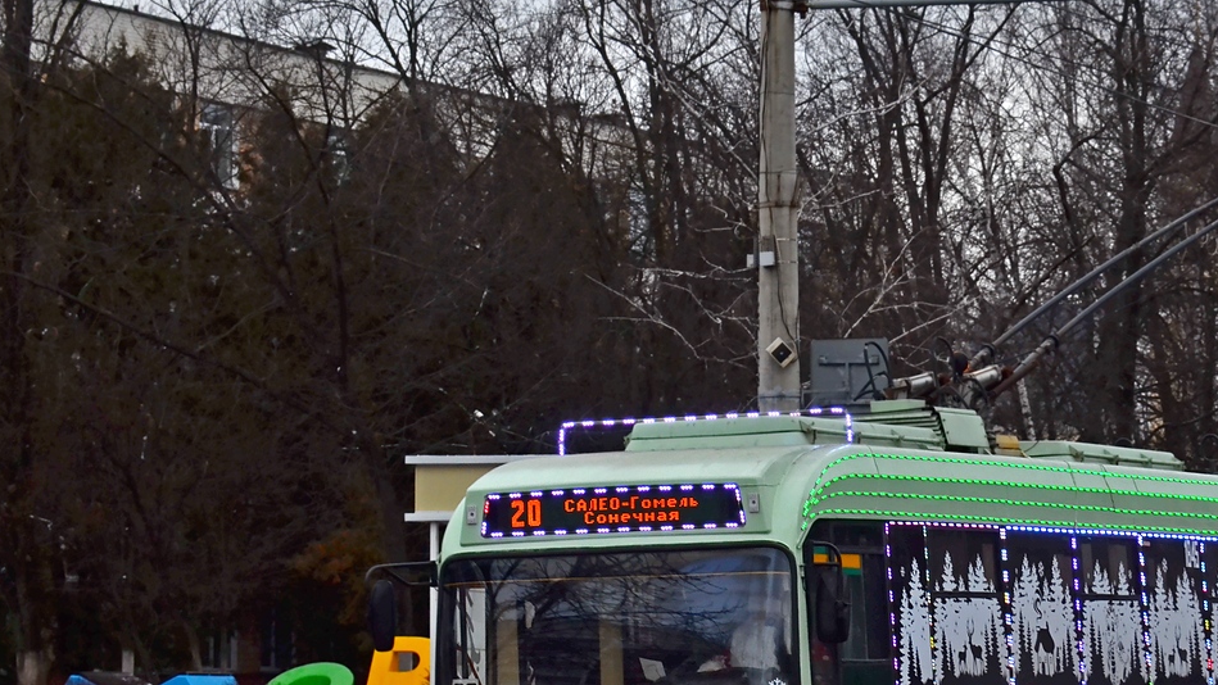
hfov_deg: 13.9
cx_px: 720
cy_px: 482
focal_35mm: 155
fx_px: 5006
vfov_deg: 7.8
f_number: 8
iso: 640
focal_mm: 72
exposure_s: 1/160
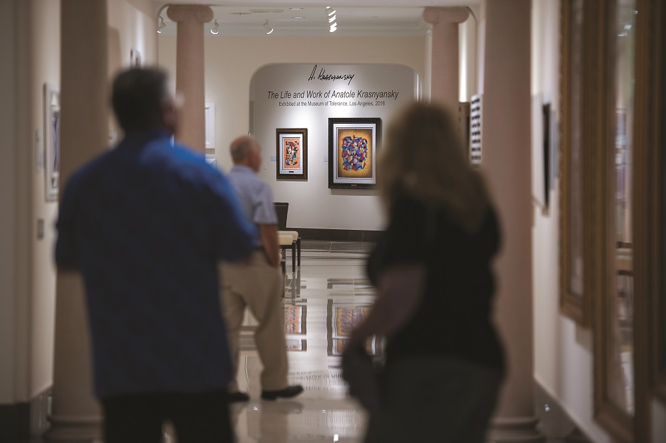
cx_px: 333
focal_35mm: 140
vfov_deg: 9.8
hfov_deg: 14.7
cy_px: 222
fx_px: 2588
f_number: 2.8
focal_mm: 140
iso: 1600
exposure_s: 1/320
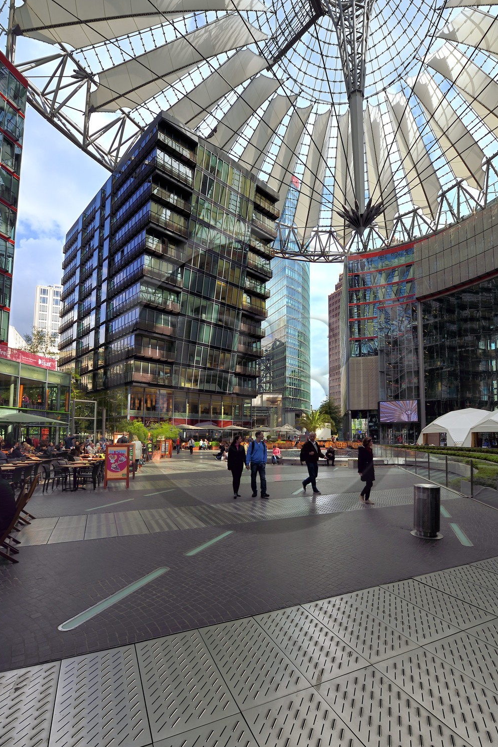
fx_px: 311
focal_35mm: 15
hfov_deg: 77.2
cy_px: 378
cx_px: 263
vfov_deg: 100.4
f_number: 11
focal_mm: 14
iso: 200
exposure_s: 1/160
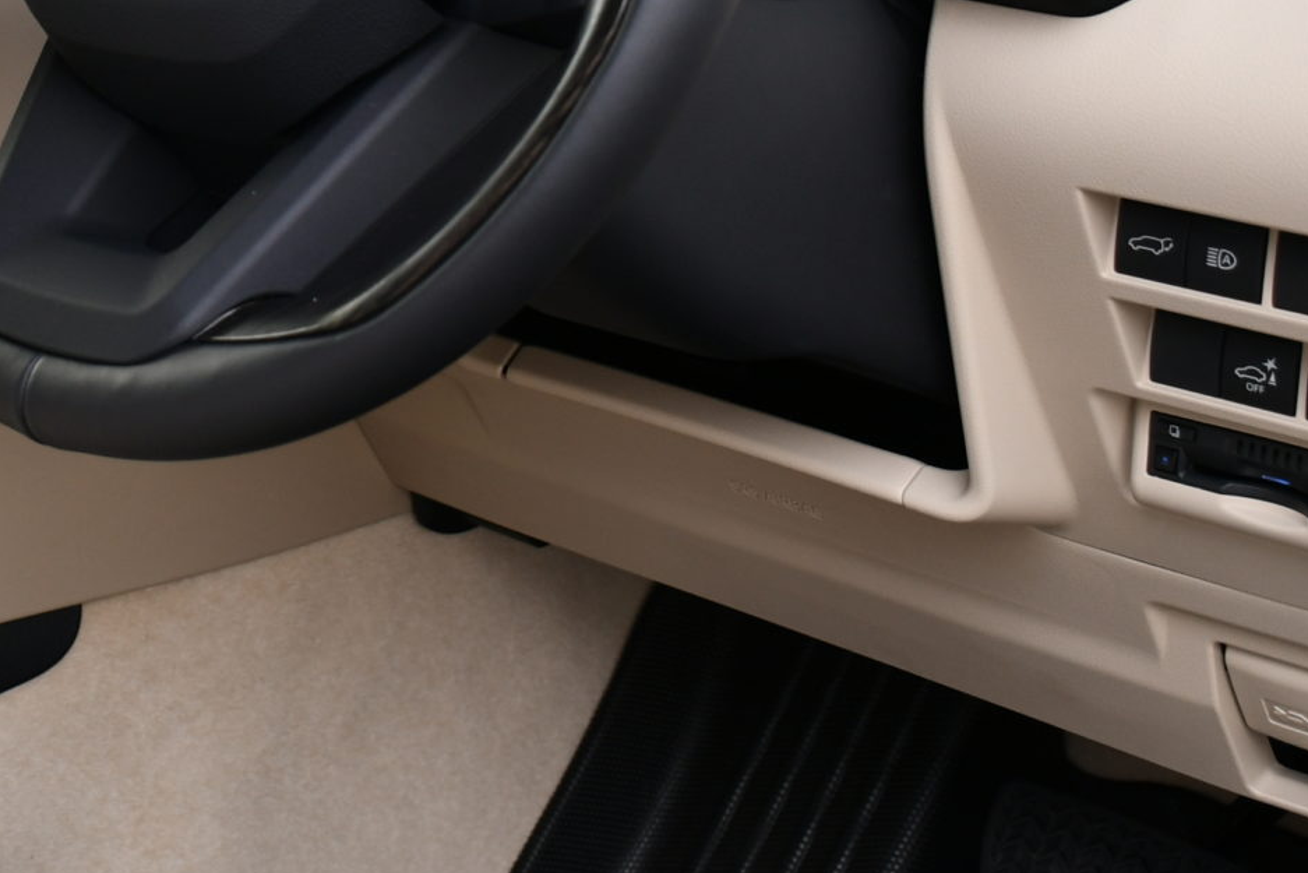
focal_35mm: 82
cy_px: -83
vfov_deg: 16.2
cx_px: 154
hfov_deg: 24.1
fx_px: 2980
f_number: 3.5
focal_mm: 20
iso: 160
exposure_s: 1/50
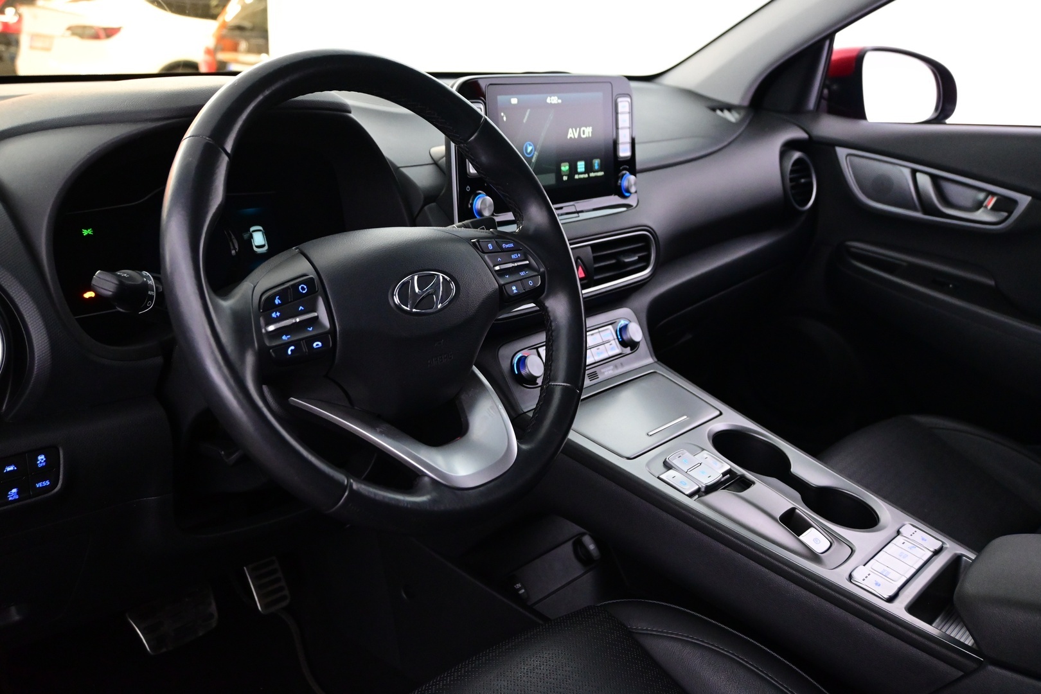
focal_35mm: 33
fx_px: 954
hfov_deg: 57.2
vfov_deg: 40.0
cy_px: 347
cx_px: 520
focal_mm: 22
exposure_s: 1/40
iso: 3200
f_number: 4
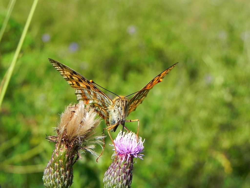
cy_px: 94
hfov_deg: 26.0
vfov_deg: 19.6
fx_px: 542
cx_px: 125
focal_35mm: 75
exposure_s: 1/566
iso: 160
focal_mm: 13.4
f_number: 5
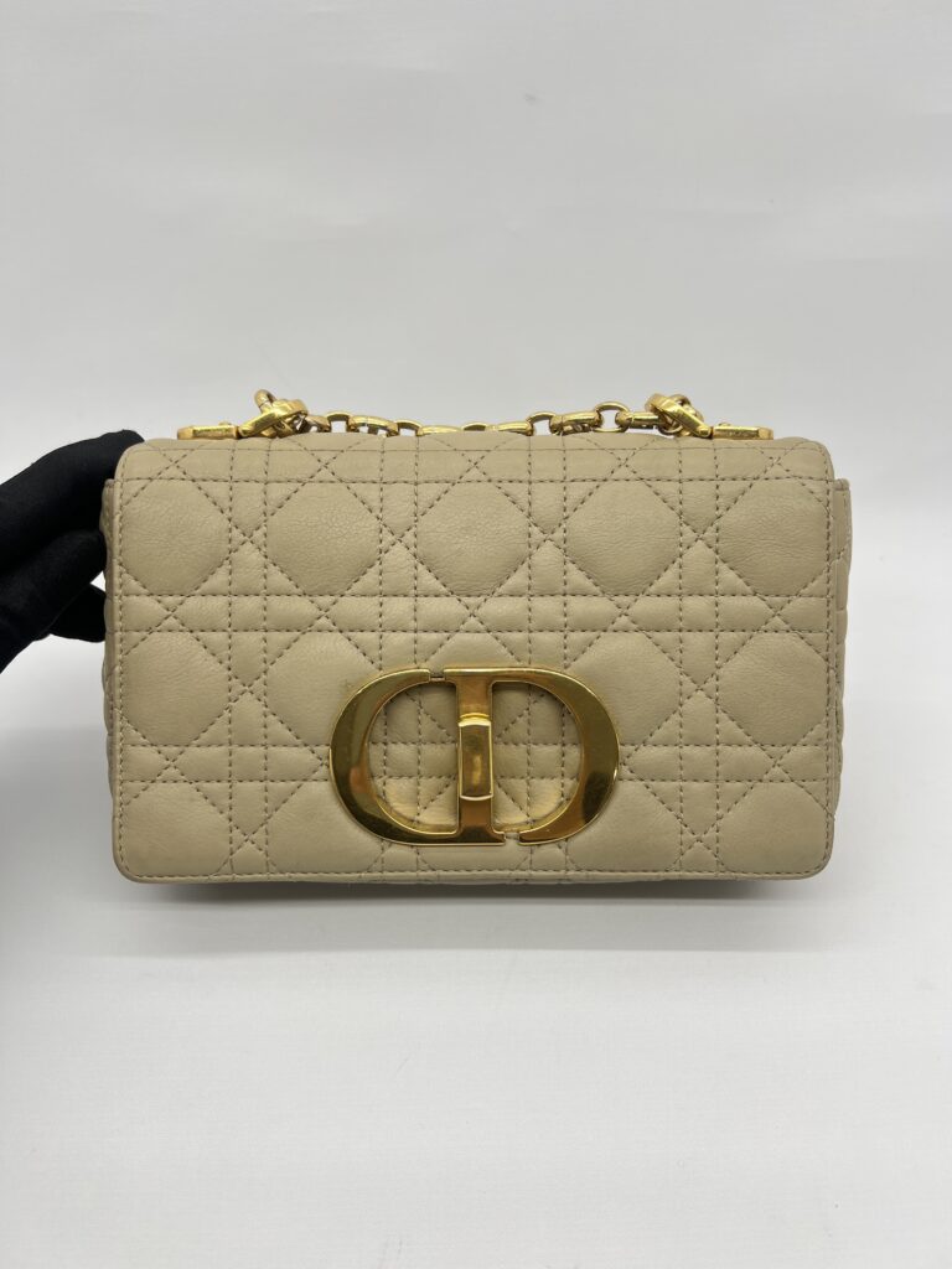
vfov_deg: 67.3
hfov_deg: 53.1
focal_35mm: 26
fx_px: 953
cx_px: 476
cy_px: 634
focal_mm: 5.7
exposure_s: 1/187
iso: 40
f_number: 1.5
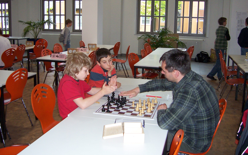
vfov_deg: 32.7
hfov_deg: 50.4
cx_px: 123
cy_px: 66
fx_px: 264
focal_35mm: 39
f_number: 3
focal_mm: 6
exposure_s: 1/60
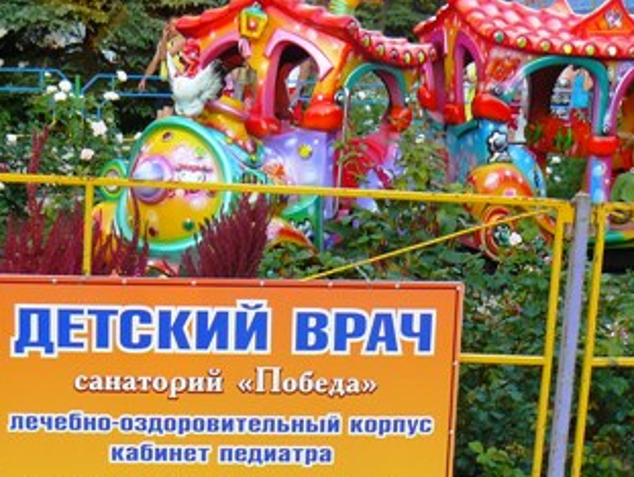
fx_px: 1357
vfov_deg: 19.9
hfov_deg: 26.3
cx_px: 265
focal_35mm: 74
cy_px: 279
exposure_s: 1/100
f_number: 3.2
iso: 100
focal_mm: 6
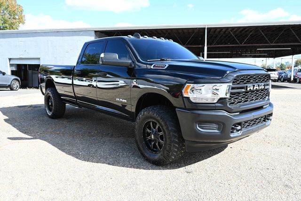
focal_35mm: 28
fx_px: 234
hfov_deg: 65.5
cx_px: 150
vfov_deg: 46.4
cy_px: 100
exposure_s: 1/100
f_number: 8
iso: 160
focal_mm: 28
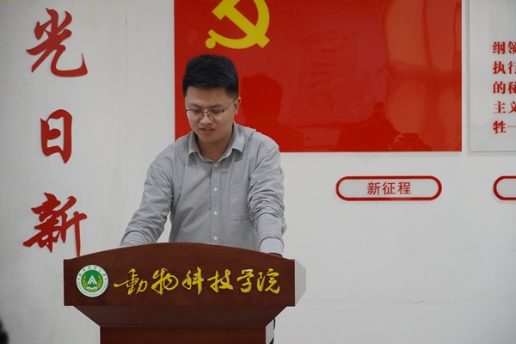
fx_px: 1591
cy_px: 172
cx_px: 258
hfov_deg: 18.4
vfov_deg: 12.3
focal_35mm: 111
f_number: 5.6
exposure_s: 1/60
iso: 6400
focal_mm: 74
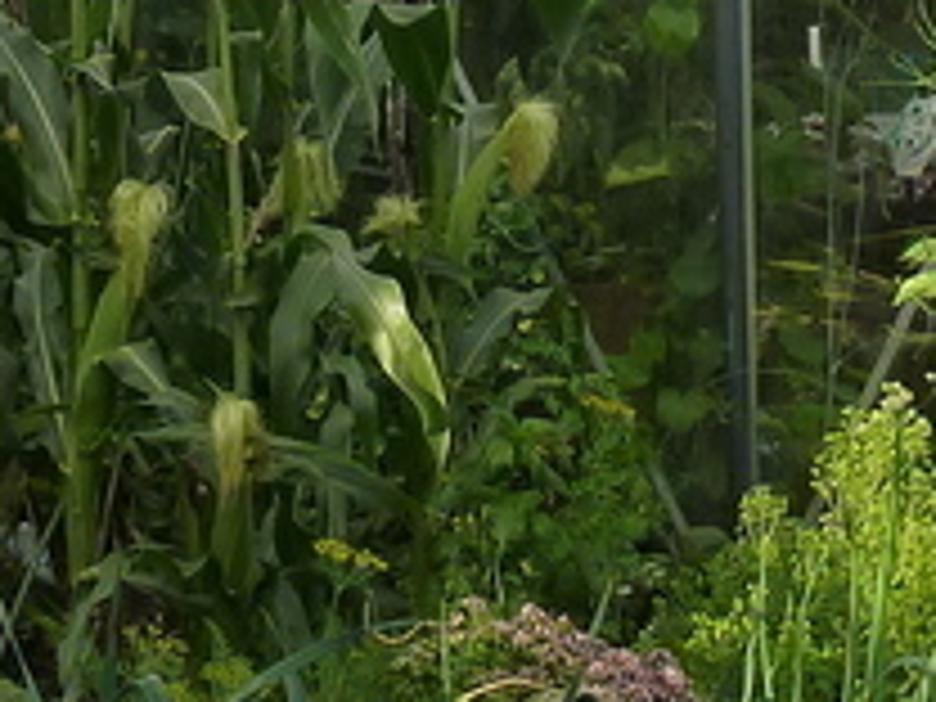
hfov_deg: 15.9
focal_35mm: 123
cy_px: -320
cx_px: 212
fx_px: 3326
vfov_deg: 11.6
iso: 125
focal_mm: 4.1
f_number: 4
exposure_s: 1/200
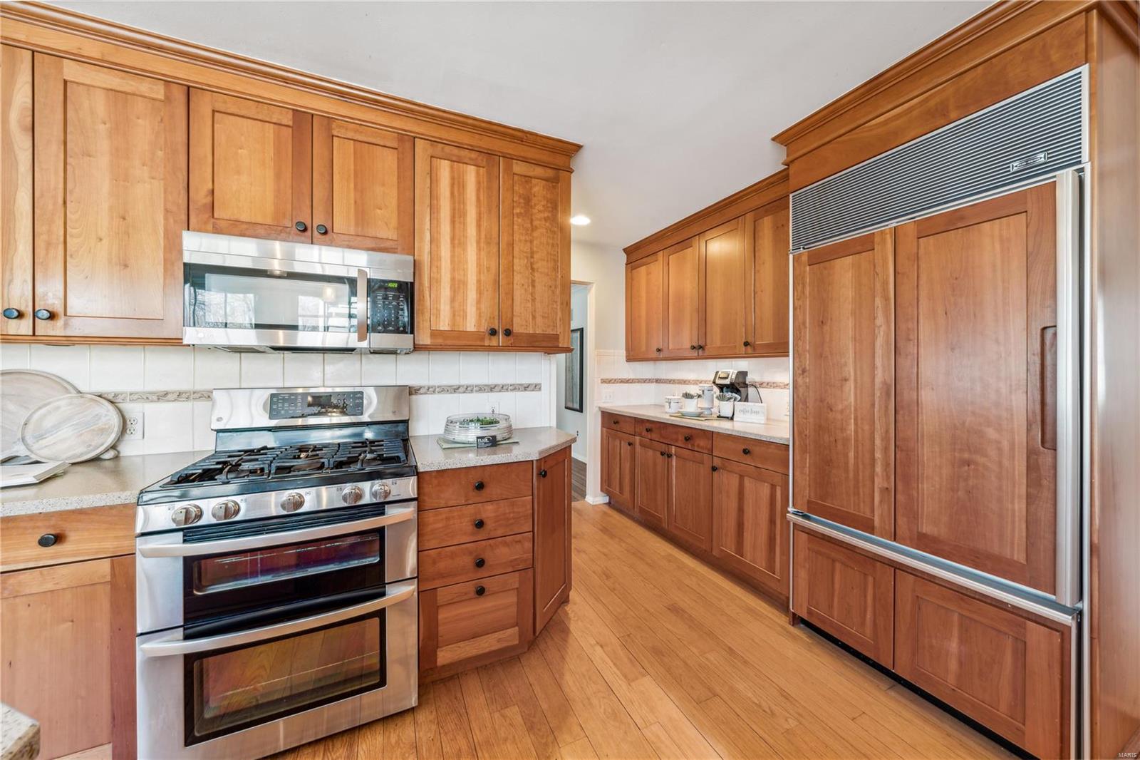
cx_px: 570
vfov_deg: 90.0
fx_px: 380
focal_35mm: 12
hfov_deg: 112.6
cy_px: 380
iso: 250
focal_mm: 12
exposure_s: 1/5
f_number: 8
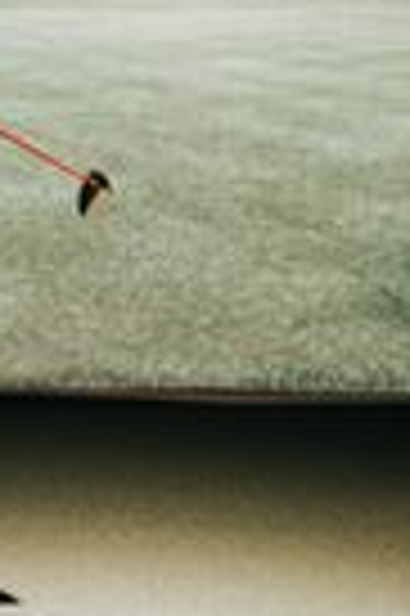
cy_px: 184
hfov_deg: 10.2
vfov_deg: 15.6
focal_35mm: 131
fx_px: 2243
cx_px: -149
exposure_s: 1/100
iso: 1000
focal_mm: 35
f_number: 1.7
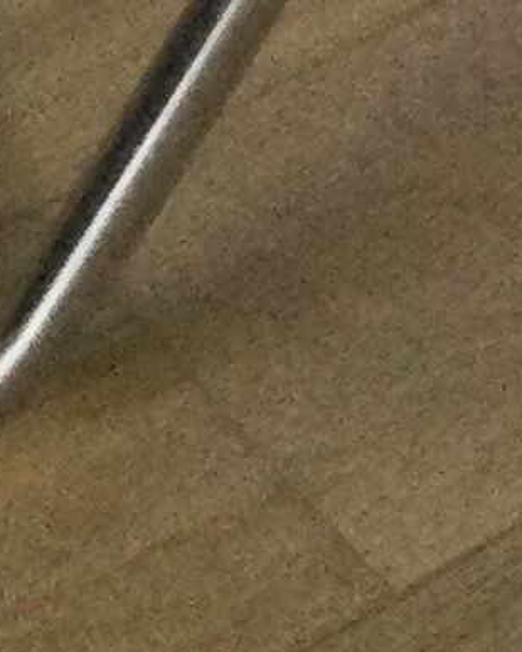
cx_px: -429
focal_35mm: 255
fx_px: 4921
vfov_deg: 6.2
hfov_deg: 6.0
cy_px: -1995
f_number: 2.4
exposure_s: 1/33
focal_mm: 3.3
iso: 125
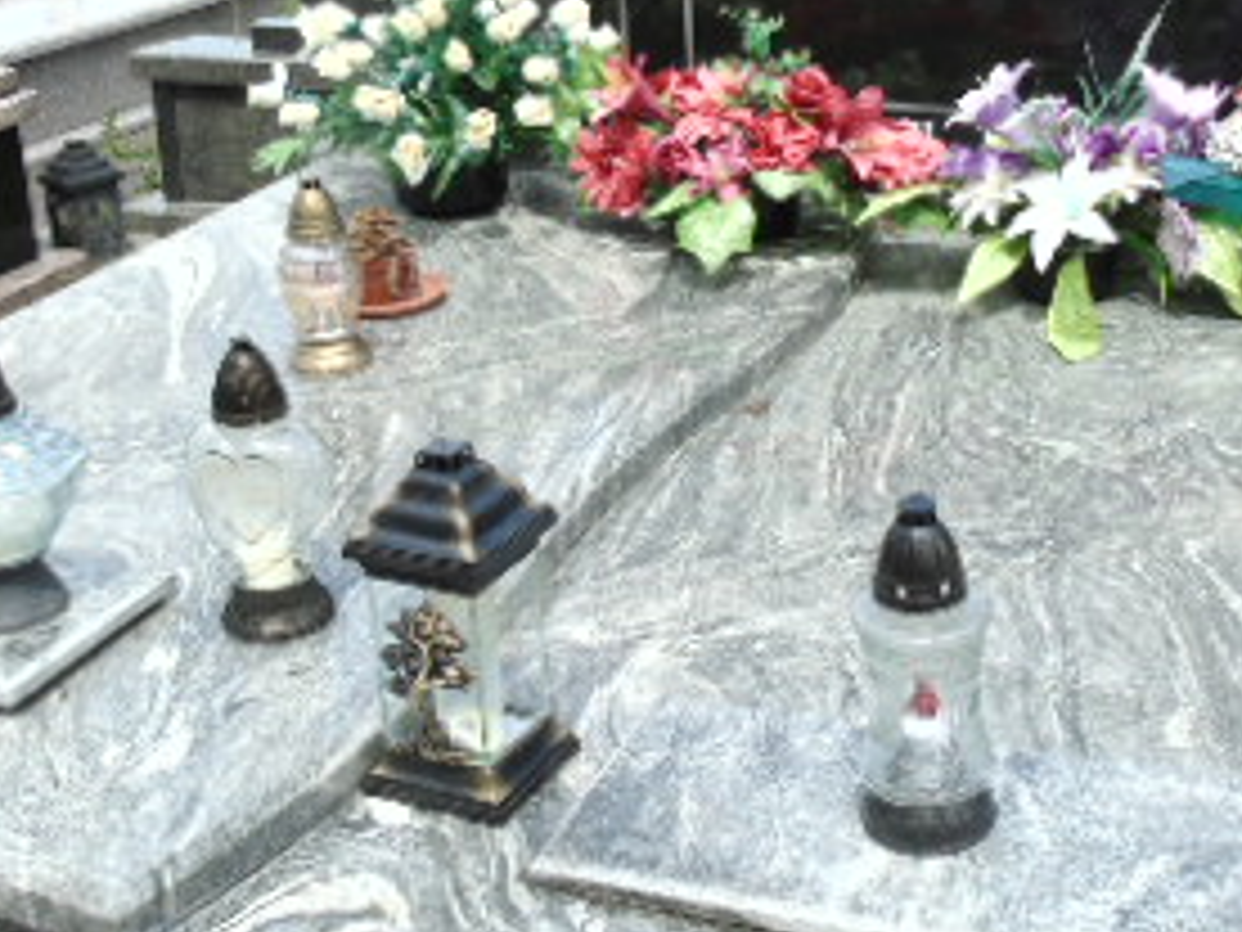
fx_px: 2081
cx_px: 680
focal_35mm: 58
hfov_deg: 33.2
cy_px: 441
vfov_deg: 25.2
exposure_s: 1/640
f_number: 3.4
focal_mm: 4.4
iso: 80
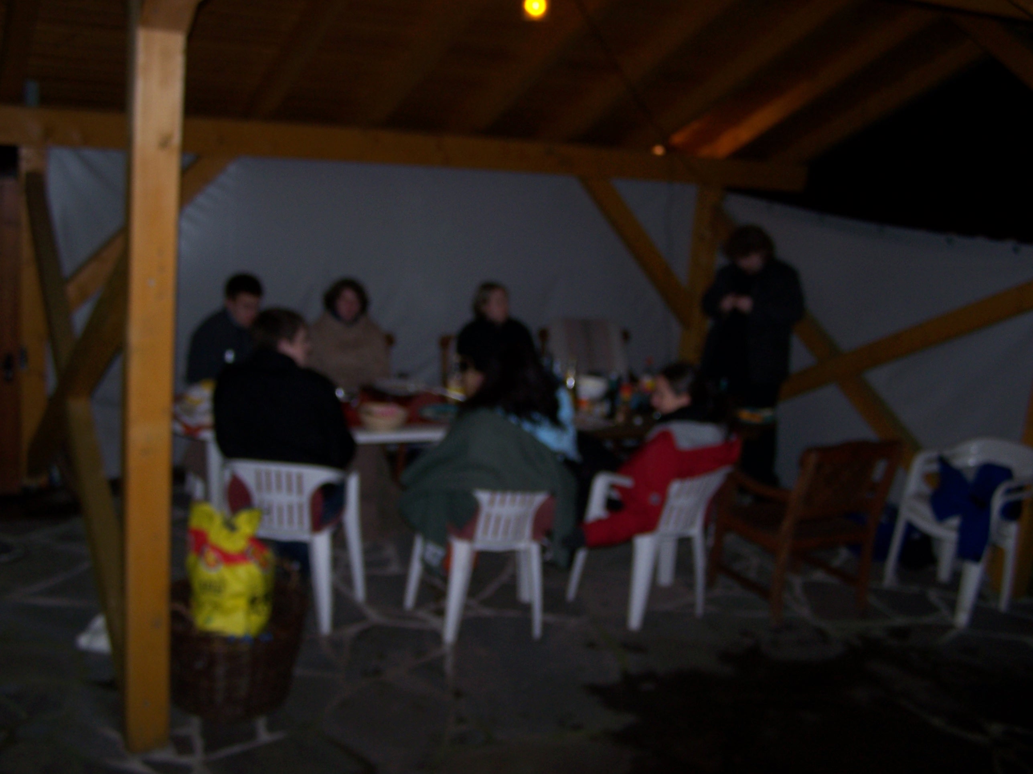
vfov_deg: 37.7
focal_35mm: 38
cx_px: 516
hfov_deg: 49.0
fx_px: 1134
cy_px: 387
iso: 80
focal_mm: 6.3
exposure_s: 1/60
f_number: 2.8
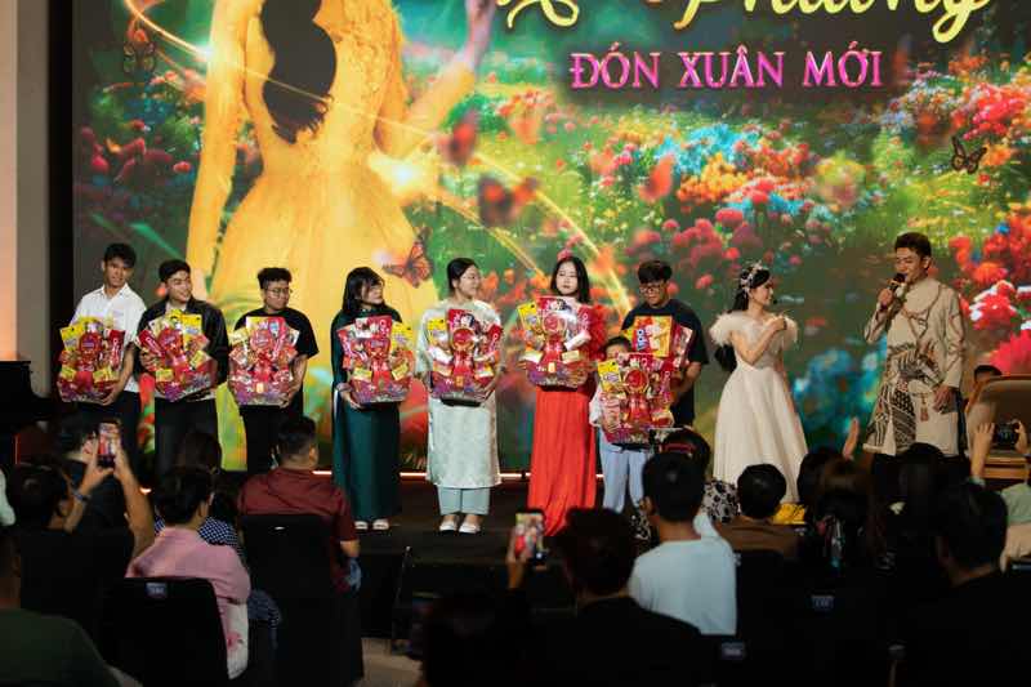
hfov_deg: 28.8
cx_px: 516
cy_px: 344
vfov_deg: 19.4
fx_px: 2004
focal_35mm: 70
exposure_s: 1/250
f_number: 2.8
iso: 800
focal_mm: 70
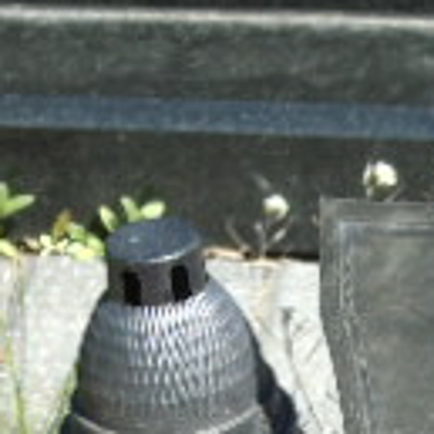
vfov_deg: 3.2
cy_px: 552
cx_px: 693
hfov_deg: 3.2
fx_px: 7688
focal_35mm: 542
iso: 80
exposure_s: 1/320
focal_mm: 22
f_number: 4.6
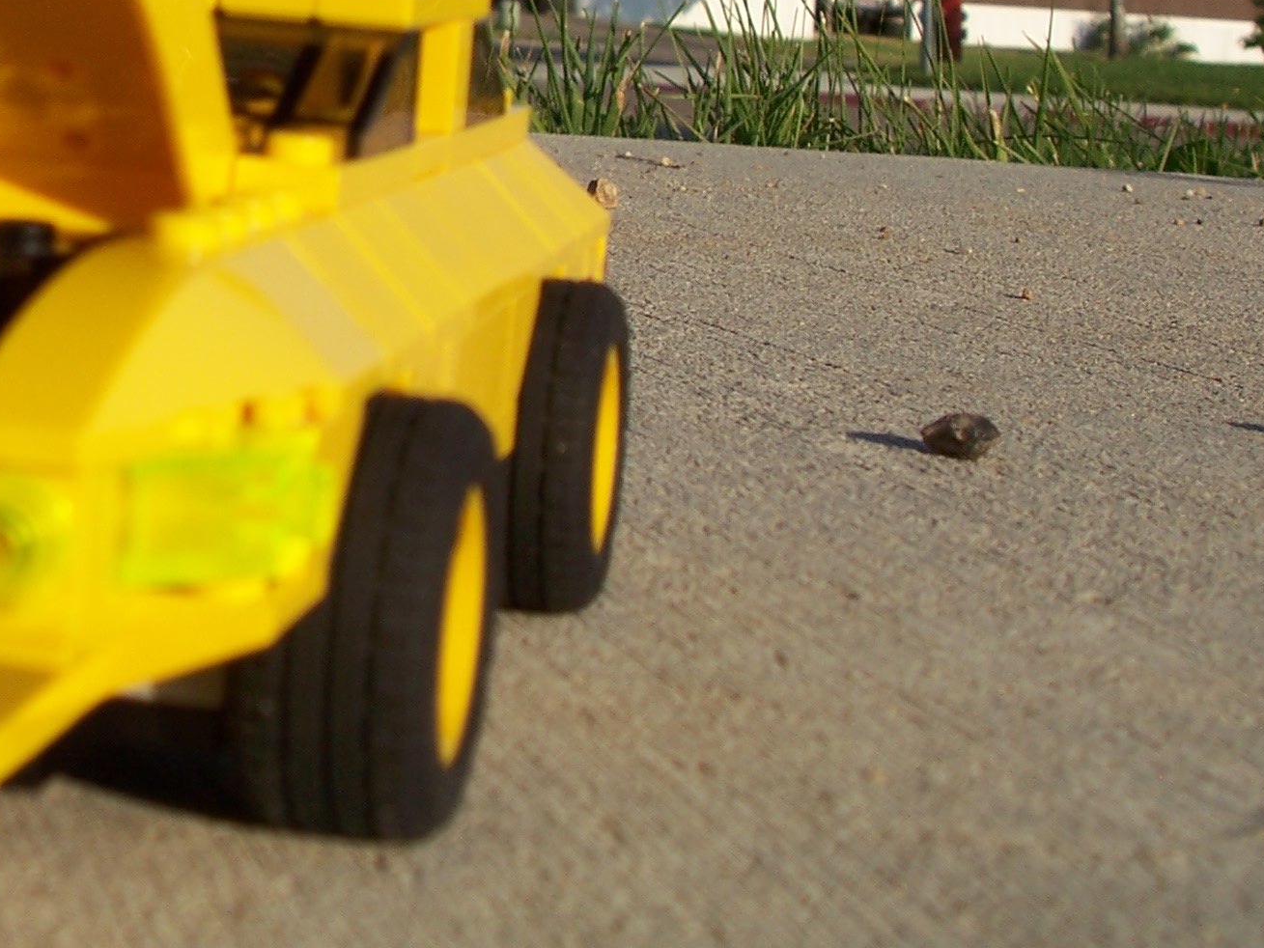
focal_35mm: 88
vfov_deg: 16.7
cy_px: 191
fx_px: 3214
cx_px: 162
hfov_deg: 21.8
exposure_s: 1/750
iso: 80
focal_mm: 8.6
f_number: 4.8
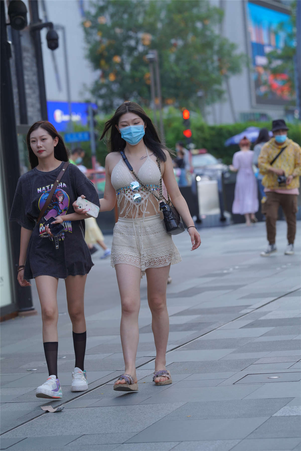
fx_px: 1693
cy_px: 226
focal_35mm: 135
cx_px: 150
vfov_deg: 15.2
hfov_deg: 10.2
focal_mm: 135
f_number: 4
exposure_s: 1/500
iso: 500
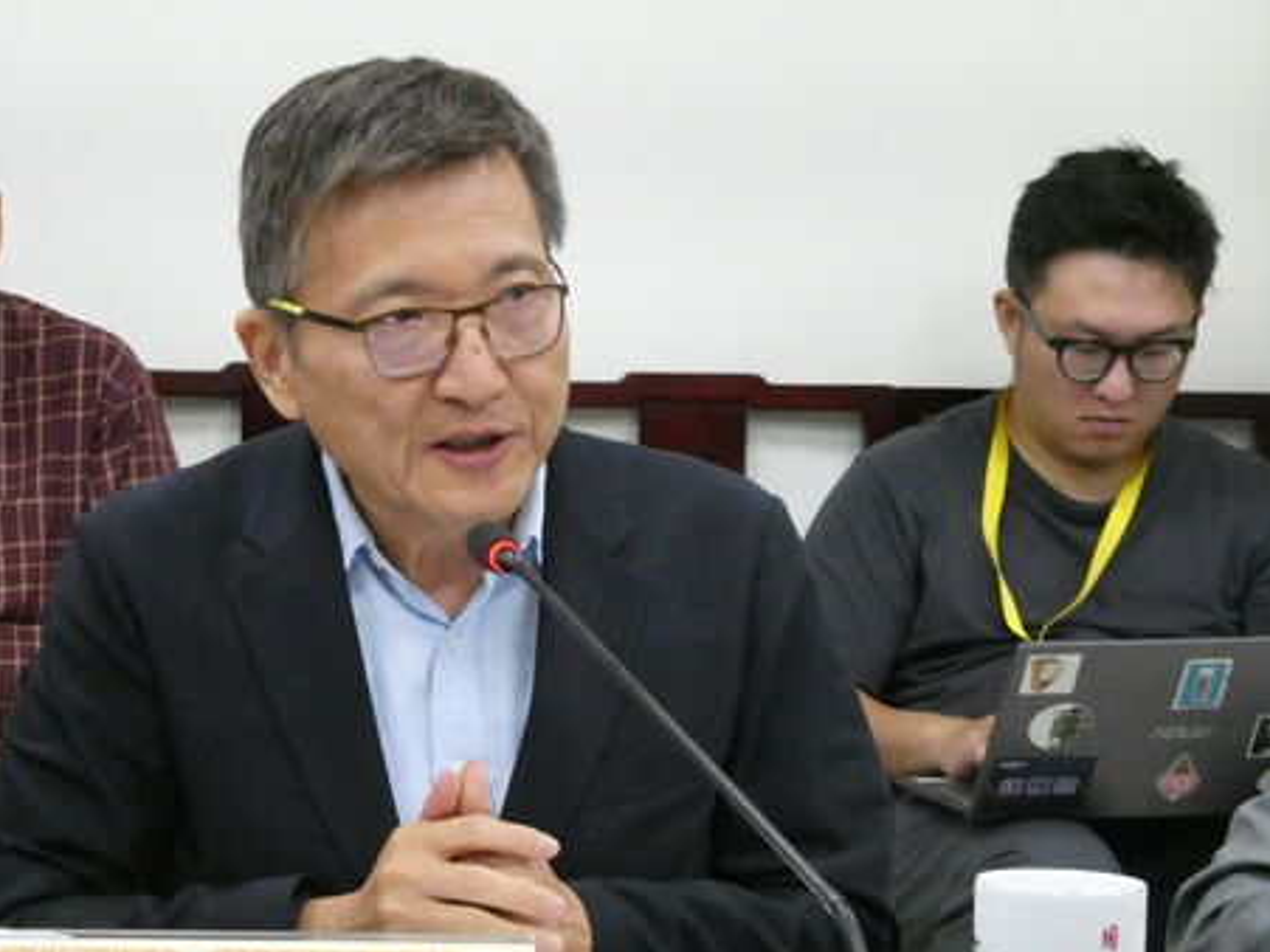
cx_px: 434
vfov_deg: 10.5
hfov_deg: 14.0
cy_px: 606
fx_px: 5172
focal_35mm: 141
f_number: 5.1
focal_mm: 19
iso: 1600
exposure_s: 1/80
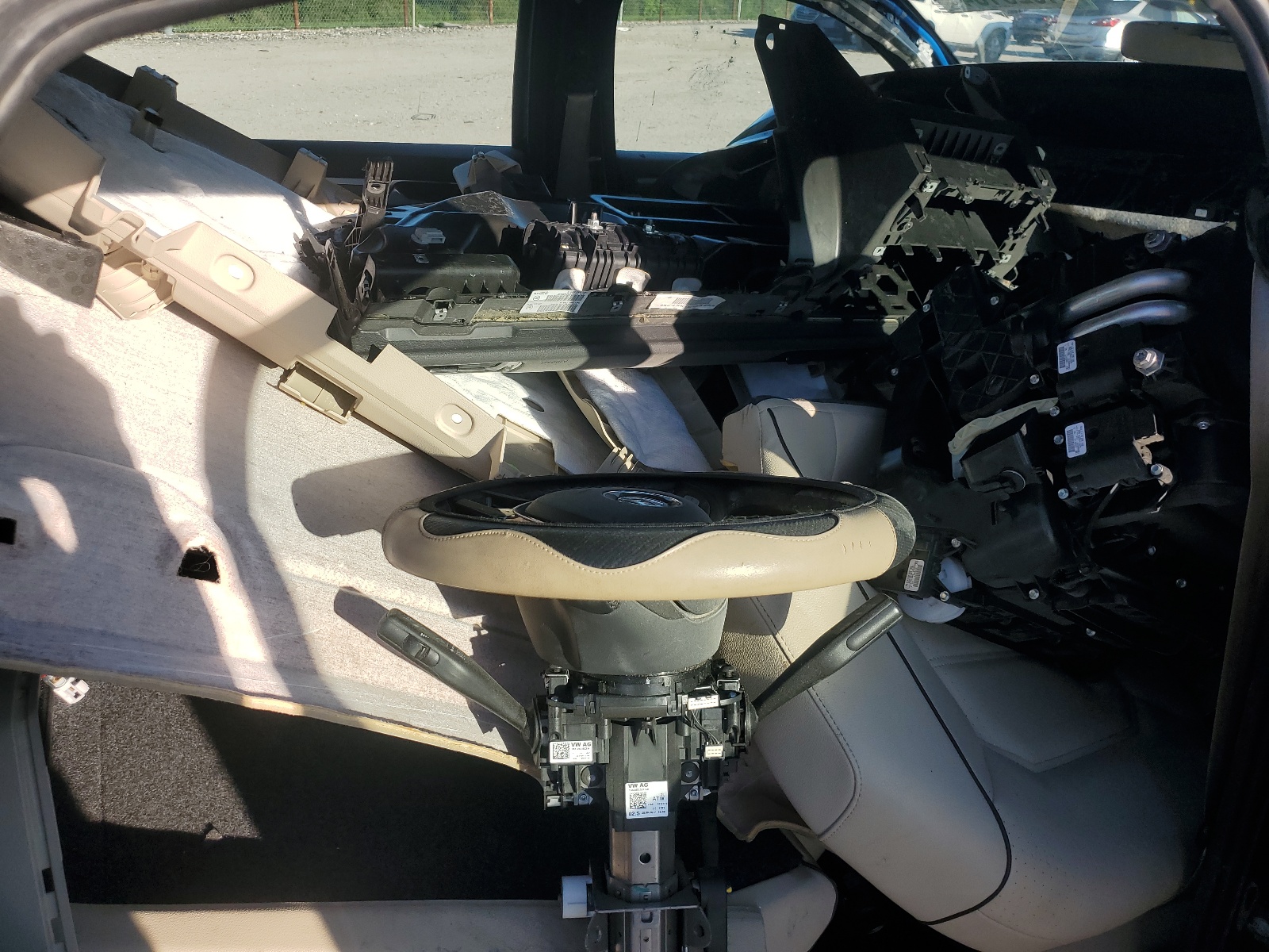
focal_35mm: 26
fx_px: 953
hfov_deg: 67.3
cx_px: 634
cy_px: 476
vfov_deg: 53.1
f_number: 1.5
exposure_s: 1/2000
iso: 50
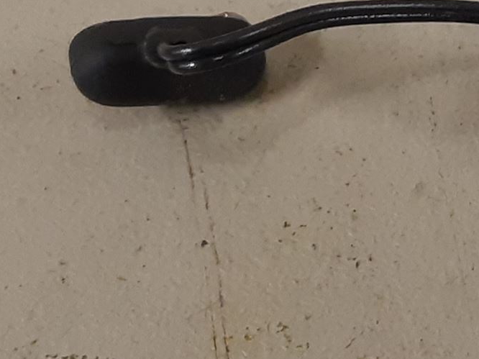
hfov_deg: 22.0
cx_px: 619
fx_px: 1107
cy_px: 139
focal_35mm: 80
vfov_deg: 18.4
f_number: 1.7
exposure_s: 1/50
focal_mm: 3.93
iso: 200
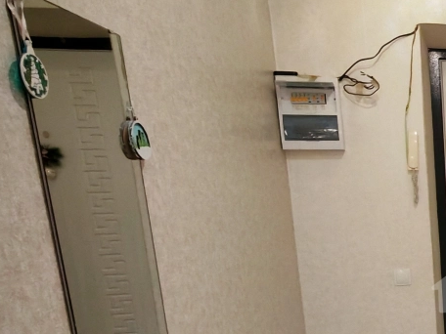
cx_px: 546
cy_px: 287
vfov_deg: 31.6
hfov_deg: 33.9
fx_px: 567
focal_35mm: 44
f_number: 2.2
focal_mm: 1.96
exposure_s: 1/33
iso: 400
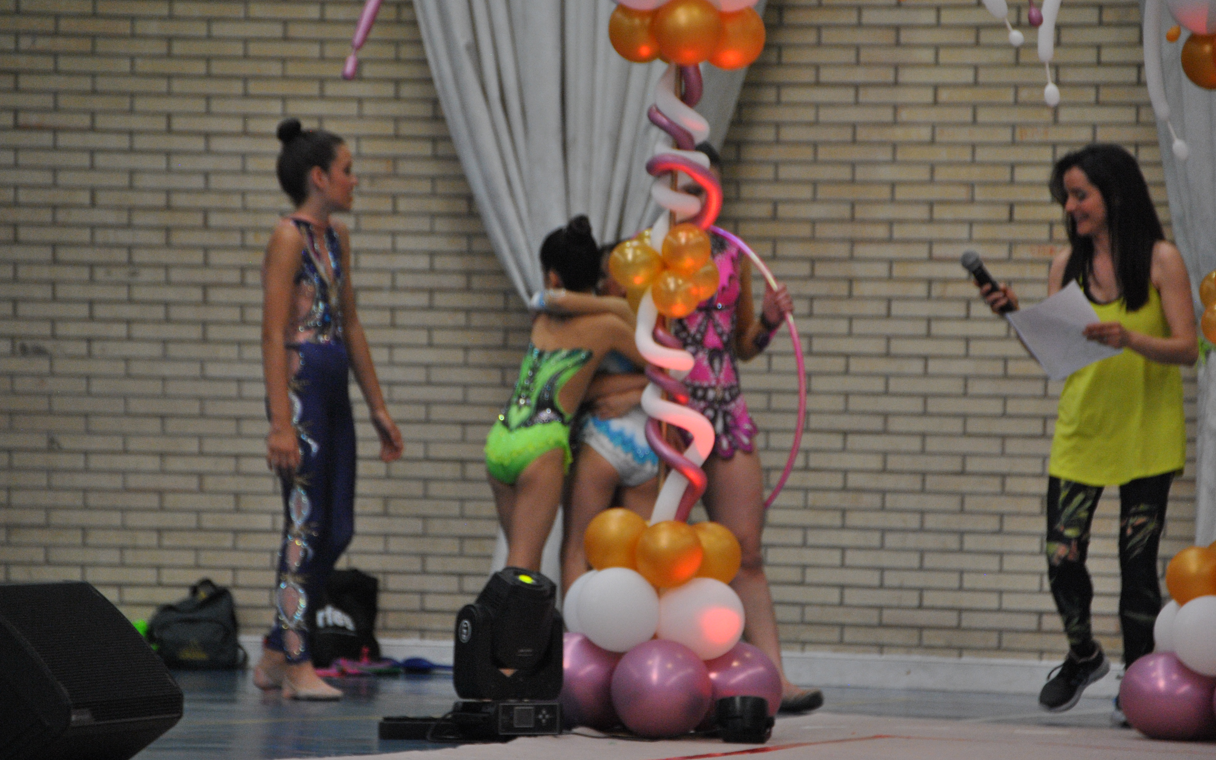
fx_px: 7125
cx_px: 607
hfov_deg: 9.8
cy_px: 401
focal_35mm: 215
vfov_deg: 6.1
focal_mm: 140
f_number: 6
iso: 800
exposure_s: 1/200
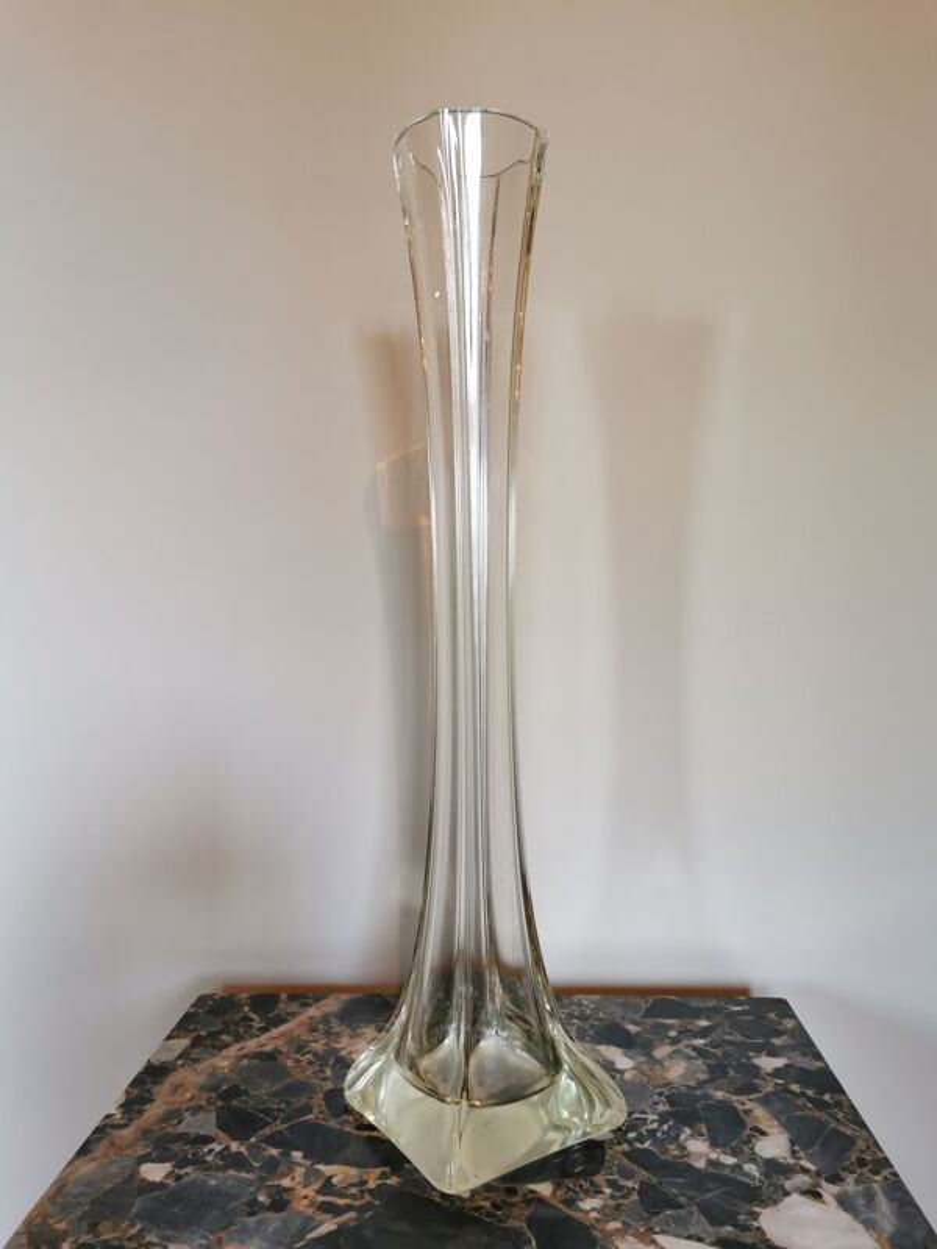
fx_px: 974
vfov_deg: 65.3
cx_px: 468
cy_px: 624
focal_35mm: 27
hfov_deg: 51.4
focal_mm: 5.56
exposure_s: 1/50
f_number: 1.6
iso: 160
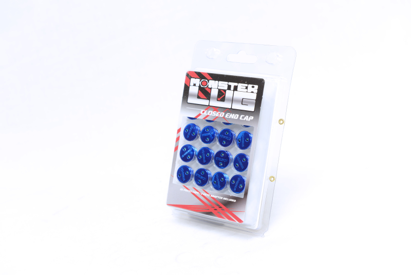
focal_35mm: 70
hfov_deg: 28.8
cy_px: 138
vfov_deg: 19.5
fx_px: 799
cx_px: 206
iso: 250
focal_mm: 70
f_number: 8
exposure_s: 1/2.5
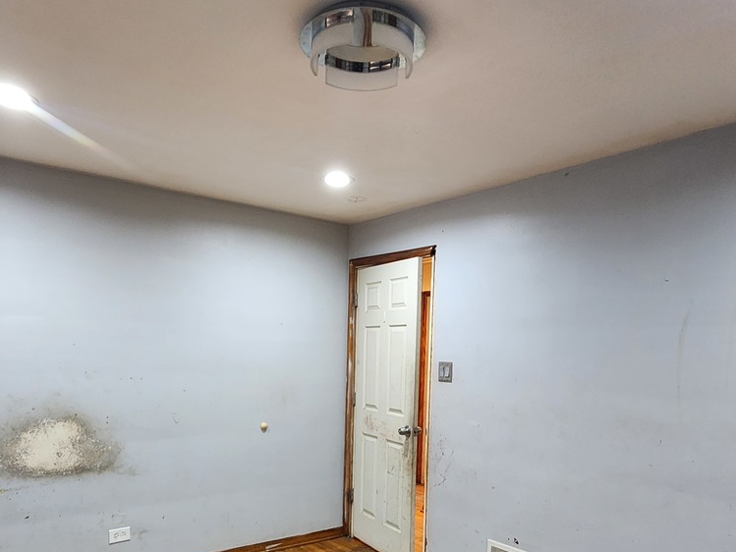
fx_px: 532
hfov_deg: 69.2
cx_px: 332
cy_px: 396
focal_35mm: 25
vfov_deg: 53.1
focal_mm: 2.2
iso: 320
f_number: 2.2
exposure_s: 1/40
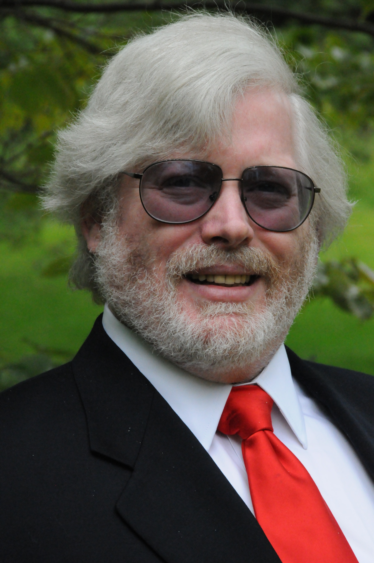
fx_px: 3515
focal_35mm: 225
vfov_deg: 9.2
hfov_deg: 6.1
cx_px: 187
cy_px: 282
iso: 3200
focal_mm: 150
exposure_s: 1/640
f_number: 13
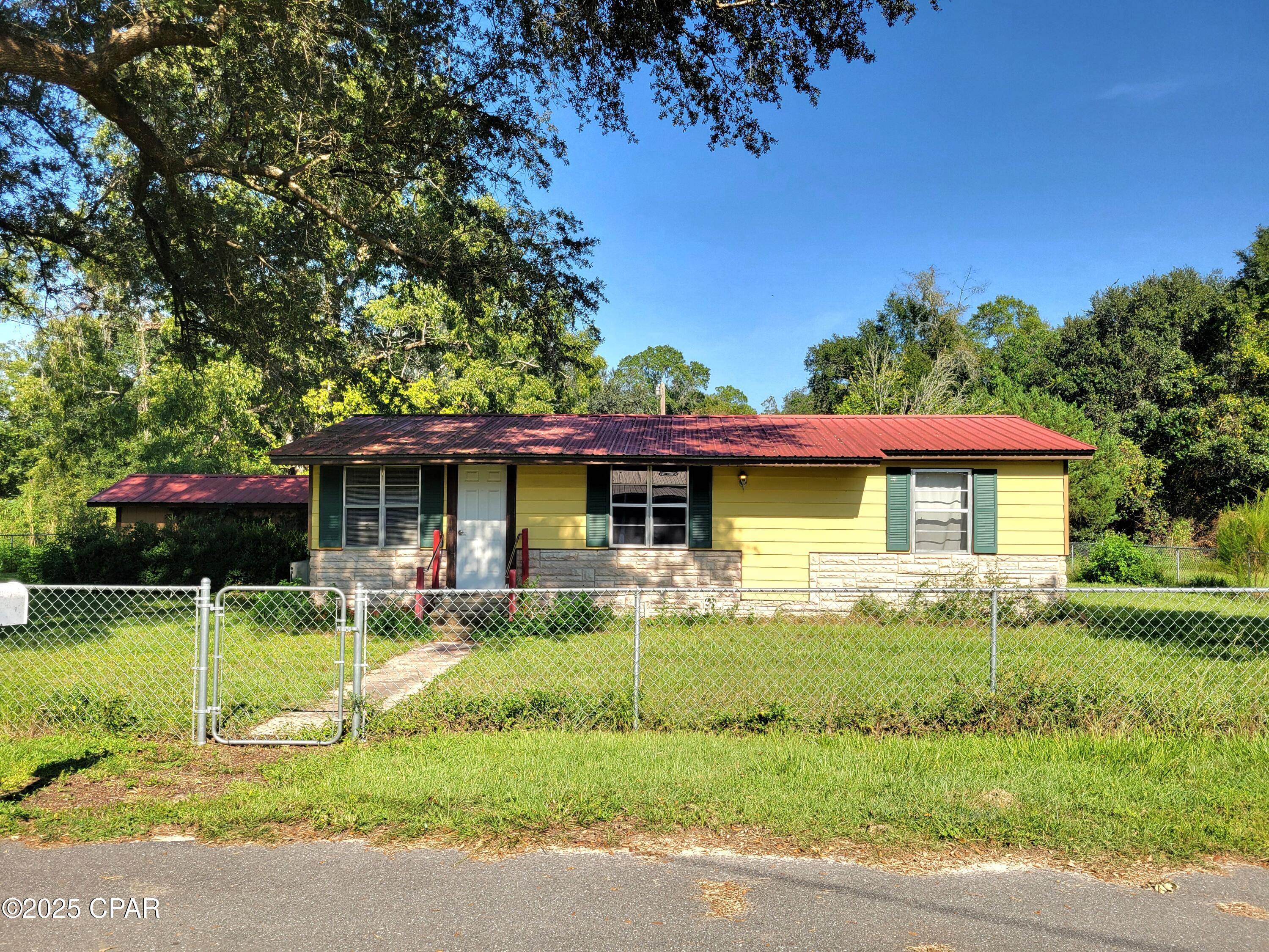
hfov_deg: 67.3
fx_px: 953
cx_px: 634
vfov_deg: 53.1
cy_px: 476
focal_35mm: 26
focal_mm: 5.4
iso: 40
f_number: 1.8
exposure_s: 1/2000
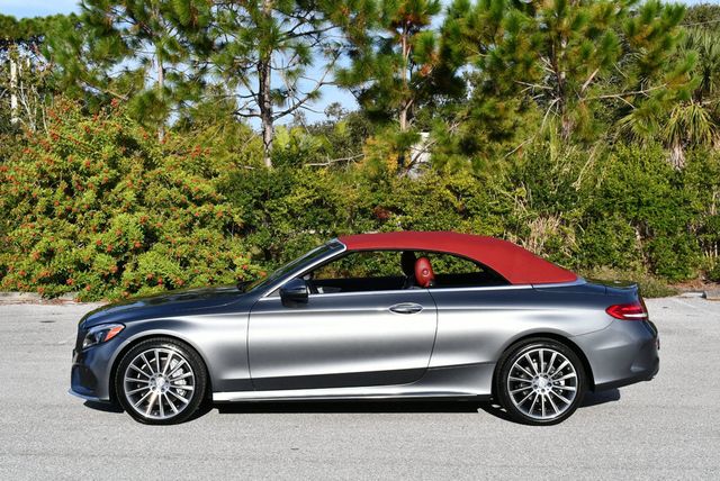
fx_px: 1161
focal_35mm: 58
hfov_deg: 34.5
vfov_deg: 23.4
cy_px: 240
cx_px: 360
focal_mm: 29
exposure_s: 1/320
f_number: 9
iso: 100
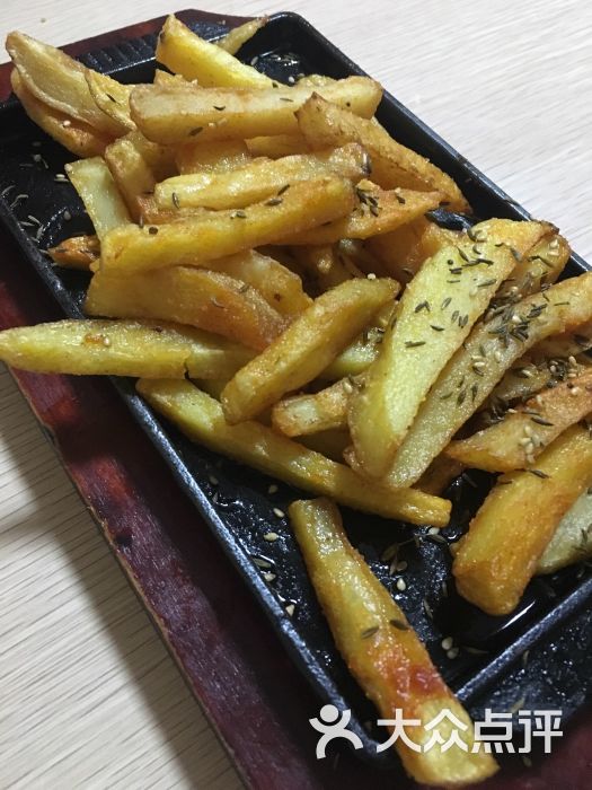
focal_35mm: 29
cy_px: 395
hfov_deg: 48.2
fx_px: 661
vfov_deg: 61.7
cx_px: 296
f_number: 2.2
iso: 320
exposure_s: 1/17
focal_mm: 4.15
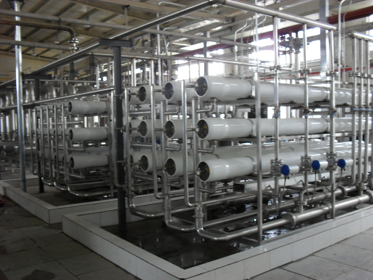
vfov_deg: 40.7
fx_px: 377
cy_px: 140
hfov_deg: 52.6
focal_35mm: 35
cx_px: 186
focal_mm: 6.3
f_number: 3.2
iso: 200
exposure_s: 1/20
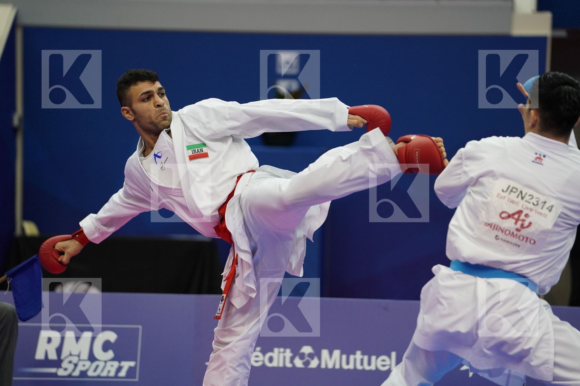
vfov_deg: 7.0
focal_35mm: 195
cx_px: 290
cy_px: 193
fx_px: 3141
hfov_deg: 10.5
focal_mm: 195
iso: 3200
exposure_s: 1/1000
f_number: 2.8
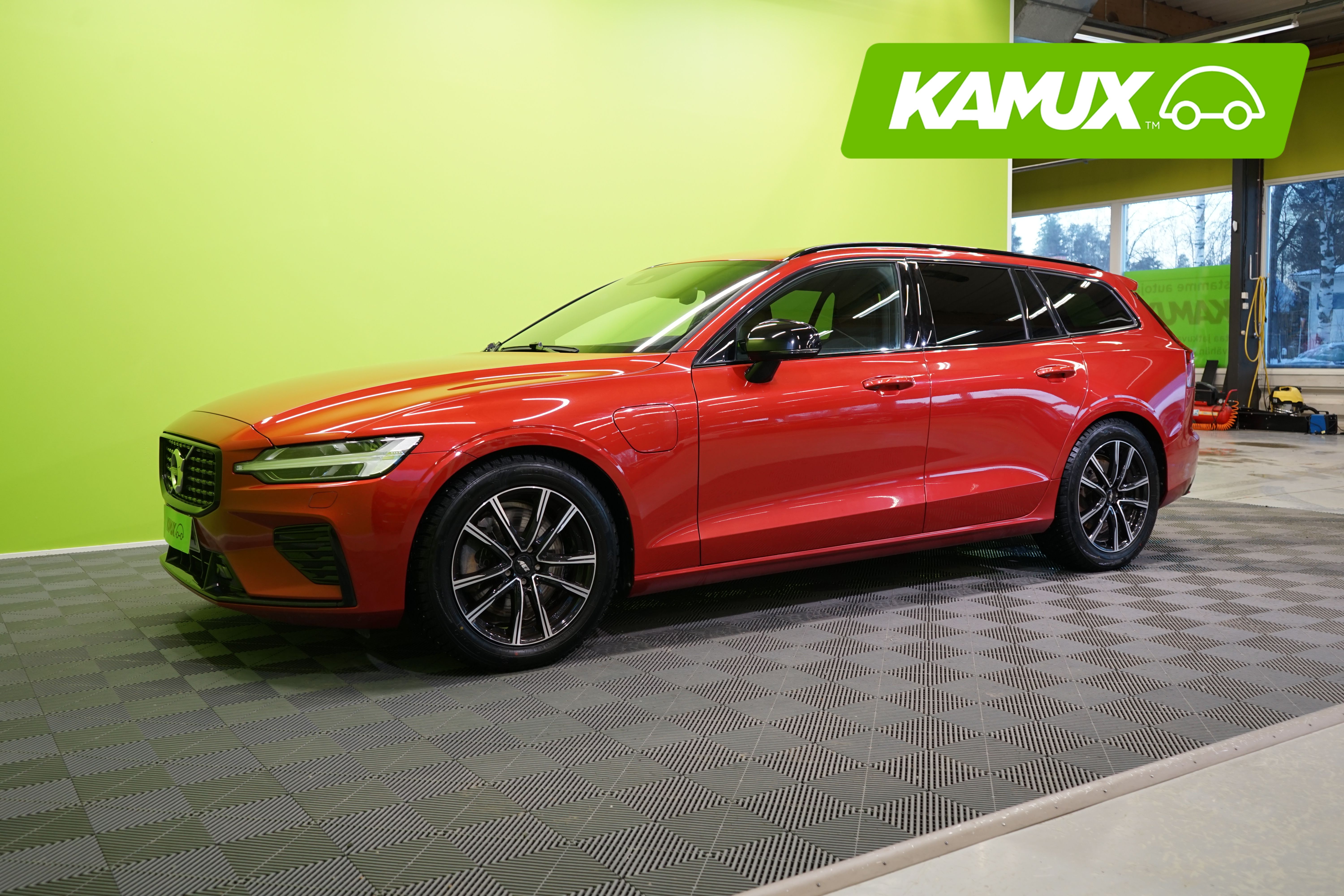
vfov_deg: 42.3
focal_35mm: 31
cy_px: 448
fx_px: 1157
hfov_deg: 60.3
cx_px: 672
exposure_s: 1/25
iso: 500
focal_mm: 31
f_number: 5
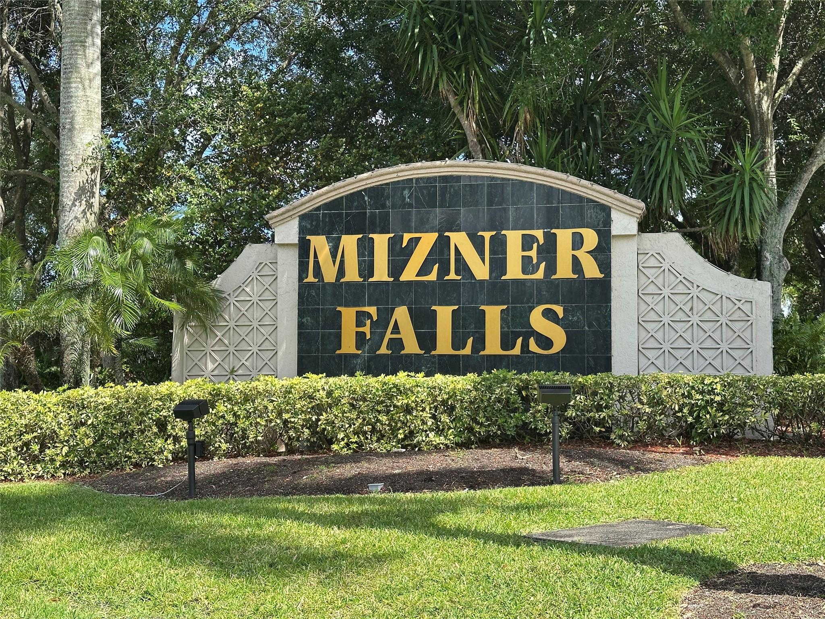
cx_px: 412
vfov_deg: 30.3
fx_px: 1144
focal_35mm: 48
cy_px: 310
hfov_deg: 39.7
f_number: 1.78
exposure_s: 1/1305
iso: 64
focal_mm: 6.86
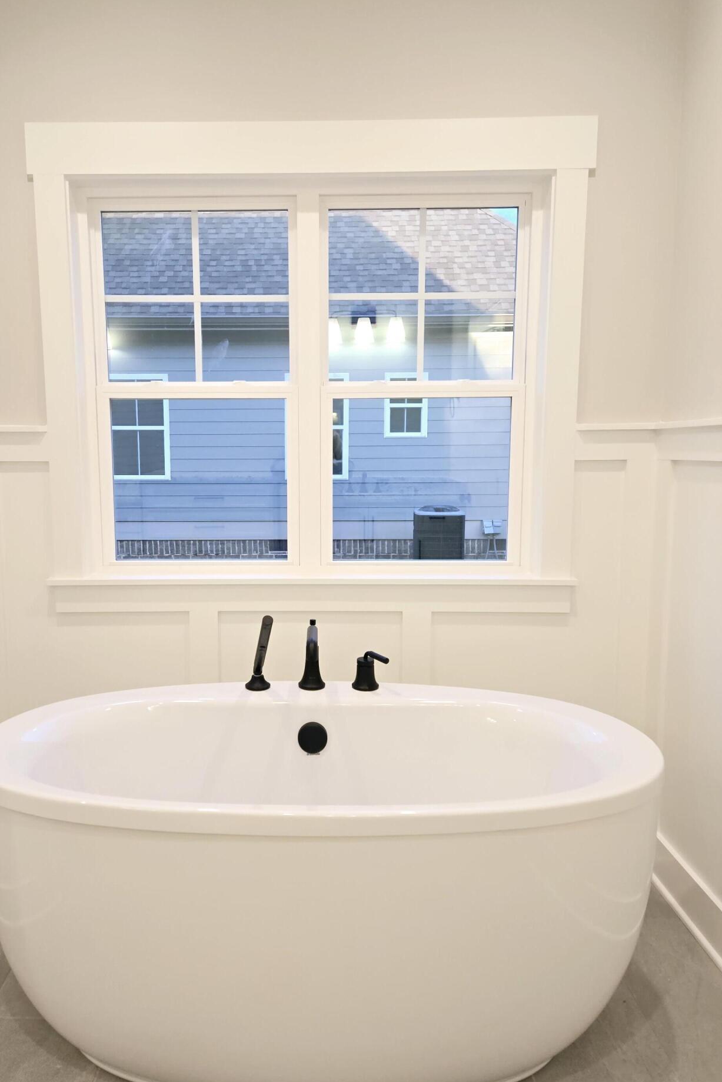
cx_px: 310
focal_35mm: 26
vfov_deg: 69.4
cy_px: 548
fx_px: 782
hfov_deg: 49.4
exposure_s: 1/120
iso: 80
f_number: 1.8
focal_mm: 5.4
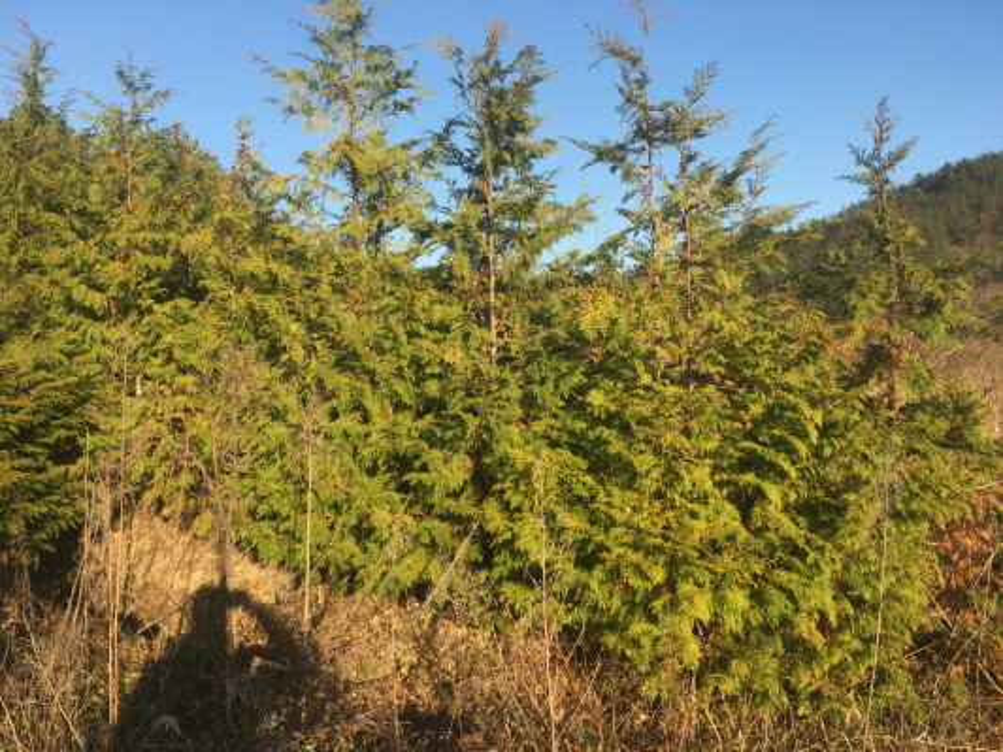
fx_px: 840
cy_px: 376
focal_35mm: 29
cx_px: 502
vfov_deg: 48.2
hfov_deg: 61.7
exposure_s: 1/827
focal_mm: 4.15
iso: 25
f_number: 2.2
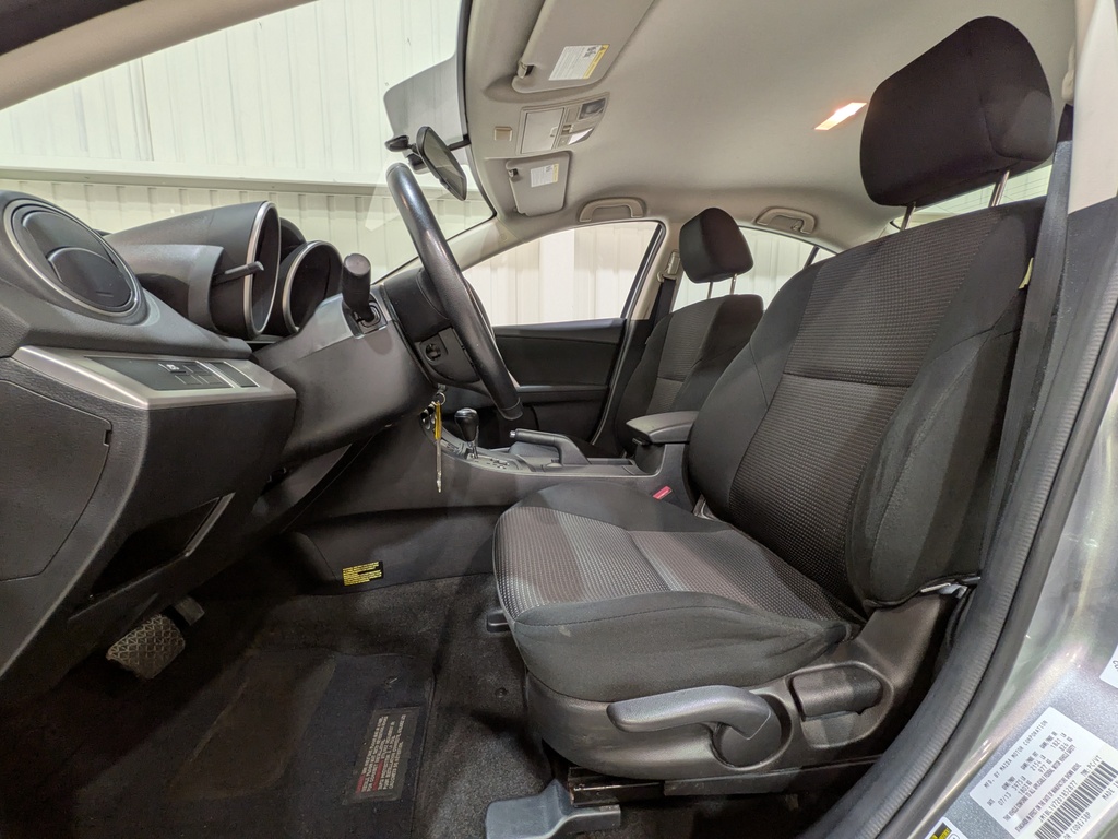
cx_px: 559
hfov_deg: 102.1
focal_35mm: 14
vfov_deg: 85.7
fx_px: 452
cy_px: 420
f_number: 2.2
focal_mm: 1.83
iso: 67
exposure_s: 1/33.3
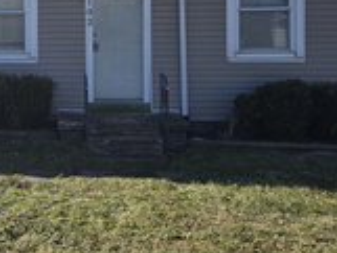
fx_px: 555
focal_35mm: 57
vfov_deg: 25.1
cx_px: 36
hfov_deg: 32.2
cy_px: 36
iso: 25
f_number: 1.8
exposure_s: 1/1804
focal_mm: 5.4
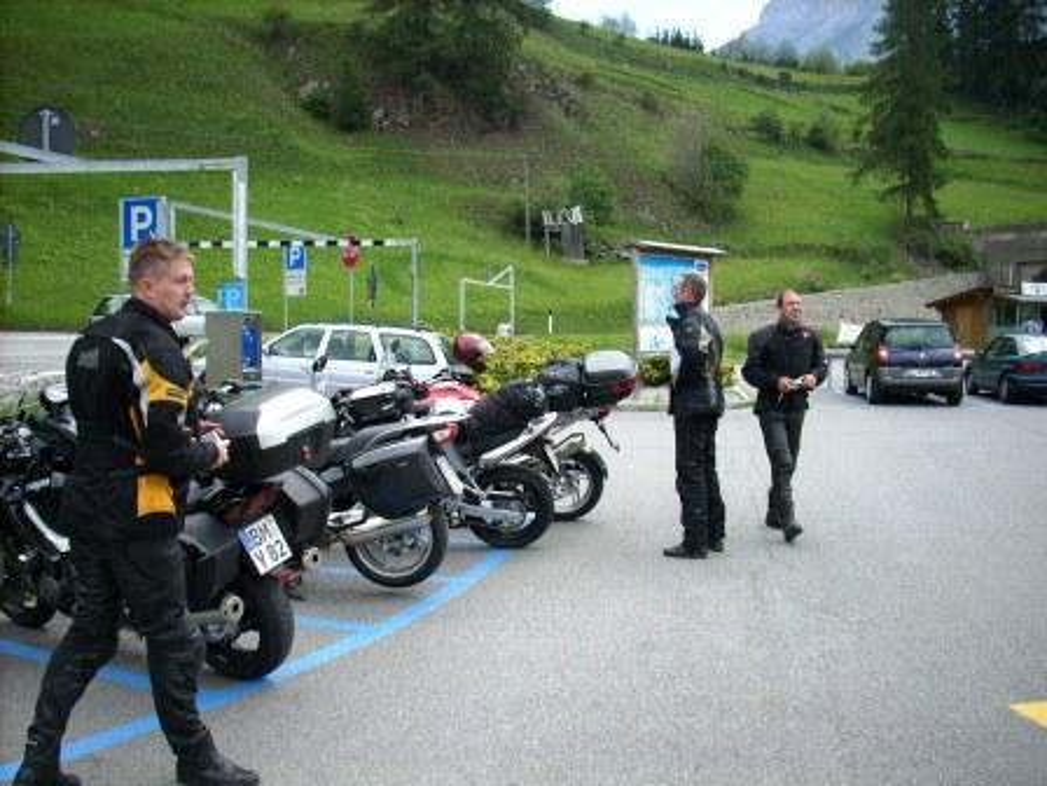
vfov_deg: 38.7
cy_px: 393
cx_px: 524
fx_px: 1119
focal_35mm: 37
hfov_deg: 50.1
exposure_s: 1/386
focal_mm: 6.2
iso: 64
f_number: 2.8
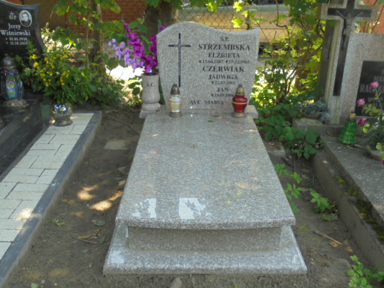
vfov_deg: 37.7
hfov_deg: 49.0
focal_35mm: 38
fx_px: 422
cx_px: 192
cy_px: 144
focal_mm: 6.9
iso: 100
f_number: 4.2
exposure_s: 1/80
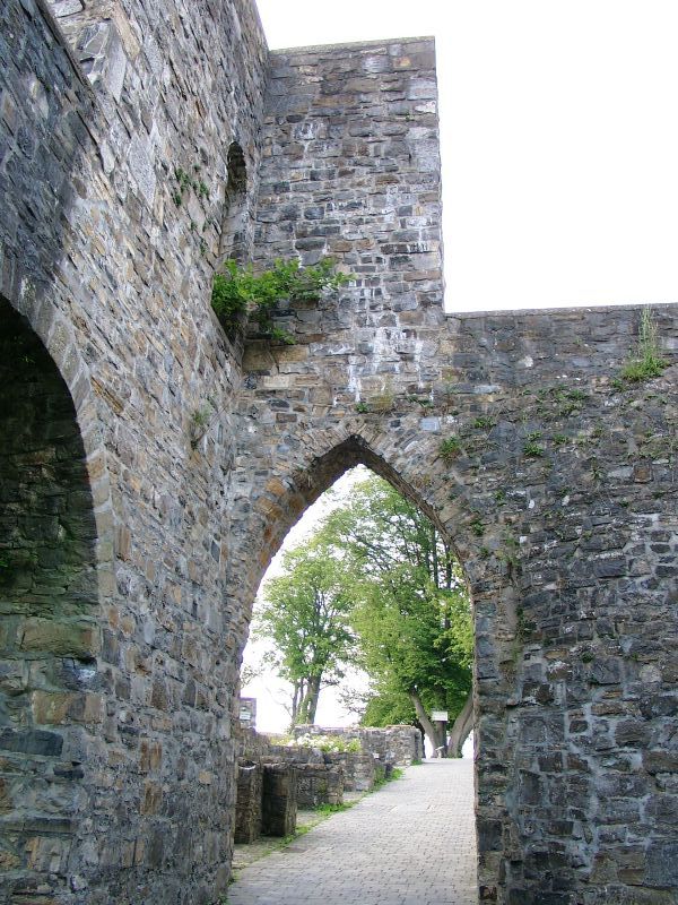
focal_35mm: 34
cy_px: 452
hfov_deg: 41.8
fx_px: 888
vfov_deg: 54.0
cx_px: 339
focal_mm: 7.13
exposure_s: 1/114
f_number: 2.8
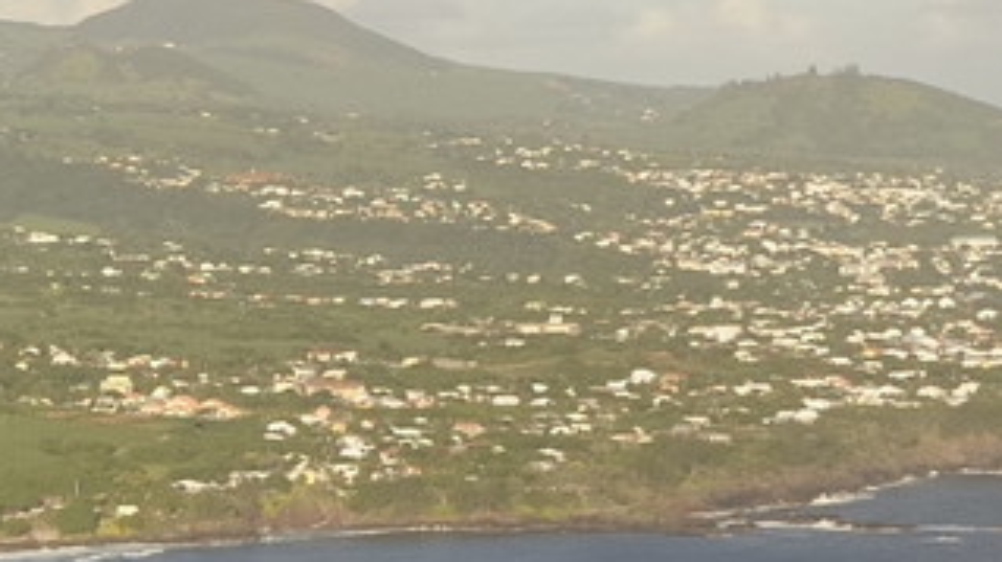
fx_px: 5019
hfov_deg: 10.0
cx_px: -1420
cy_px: 462
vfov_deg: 6.4
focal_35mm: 189
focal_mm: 36
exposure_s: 1/640
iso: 400
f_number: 7.1
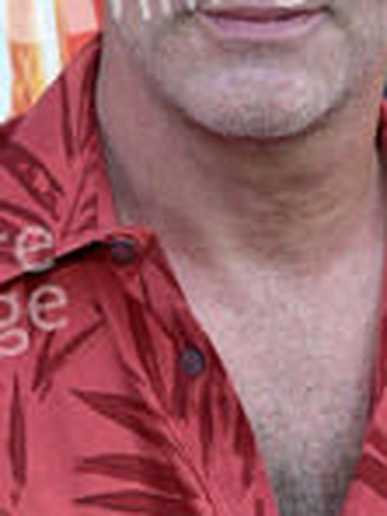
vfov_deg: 8.8
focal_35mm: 224
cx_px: 270
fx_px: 3339
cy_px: 136
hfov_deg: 6.6
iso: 250
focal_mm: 86
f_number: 6.3
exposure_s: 1/200
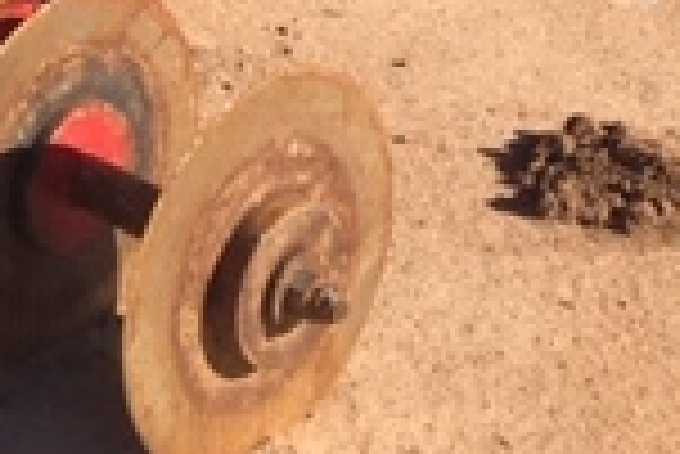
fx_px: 2420
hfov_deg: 14.6
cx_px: -419
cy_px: -530
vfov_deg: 9.8
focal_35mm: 128
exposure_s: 1/680
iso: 25
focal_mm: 4.15
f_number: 2.2
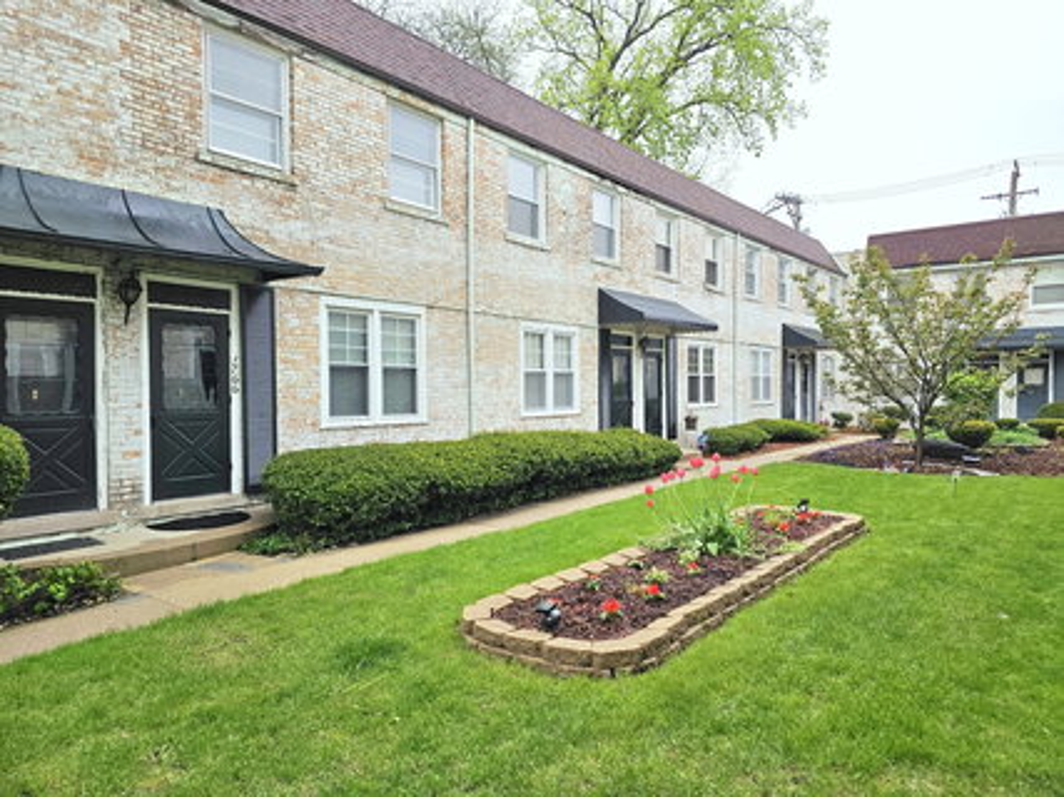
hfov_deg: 73.9
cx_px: 532
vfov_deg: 58.9
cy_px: 398
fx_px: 707
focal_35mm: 23
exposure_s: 1/180
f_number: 1.7
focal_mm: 6.3
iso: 25
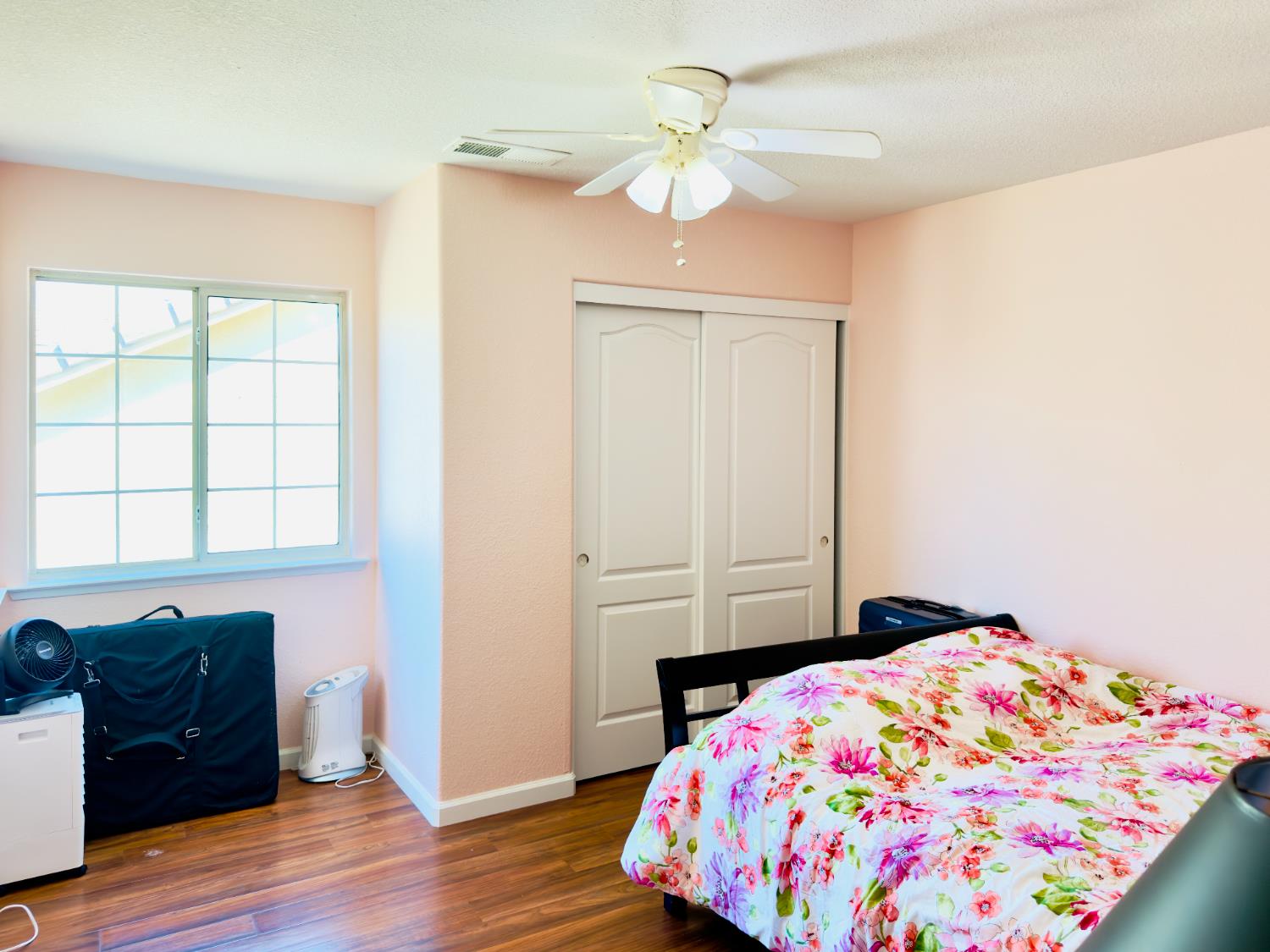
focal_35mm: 24
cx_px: 635
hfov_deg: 71.6
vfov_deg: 56.8
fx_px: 881
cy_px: 476
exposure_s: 1/126
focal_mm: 6.76
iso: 160
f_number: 1.78
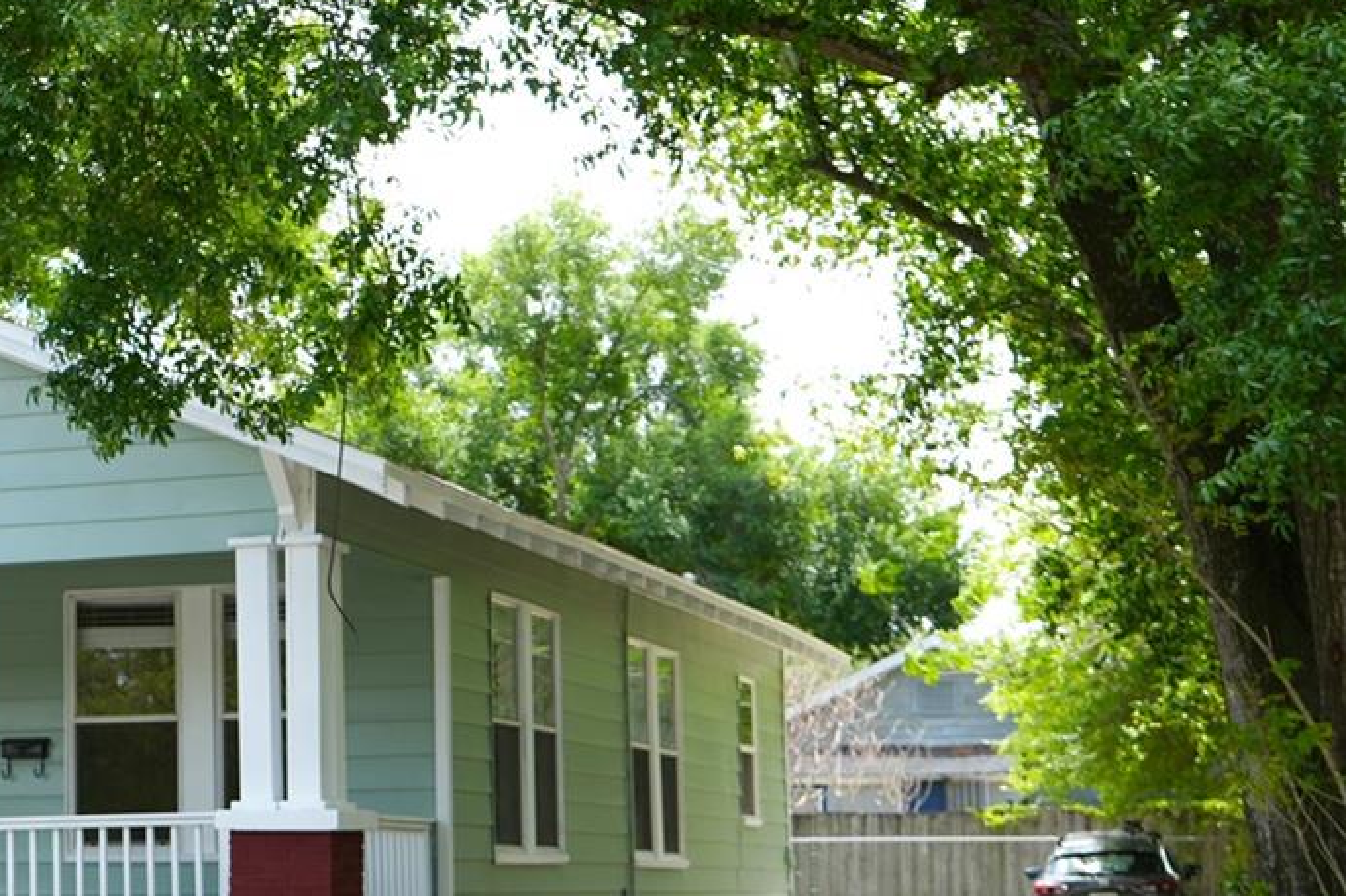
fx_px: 2616
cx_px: 45
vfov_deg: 19.3
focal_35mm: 70
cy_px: 671
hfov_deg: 27.4
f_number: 5
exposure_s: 1/200
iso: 100
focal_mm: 30
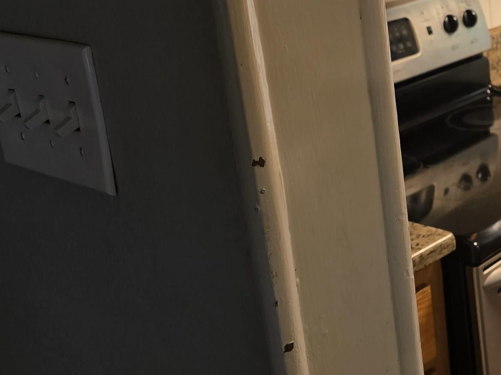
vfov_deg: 24.2
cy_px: 100
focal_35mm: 60
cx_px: 610
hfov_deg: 27.9
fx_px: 868
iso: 400
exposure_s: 1/120
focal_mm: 6.3
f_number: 1.7
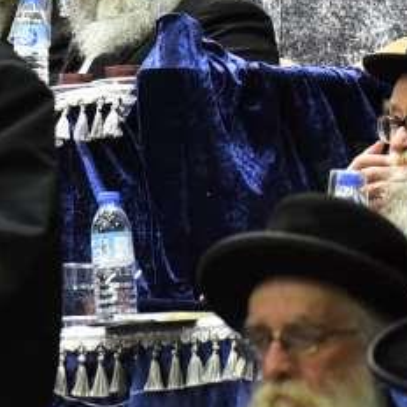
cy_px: 98
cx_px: -439
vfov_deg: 3.1
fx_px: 7476
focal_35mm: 562
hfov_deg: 3.1
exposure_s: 1/160
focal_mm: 150
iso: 2500
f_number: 5.6
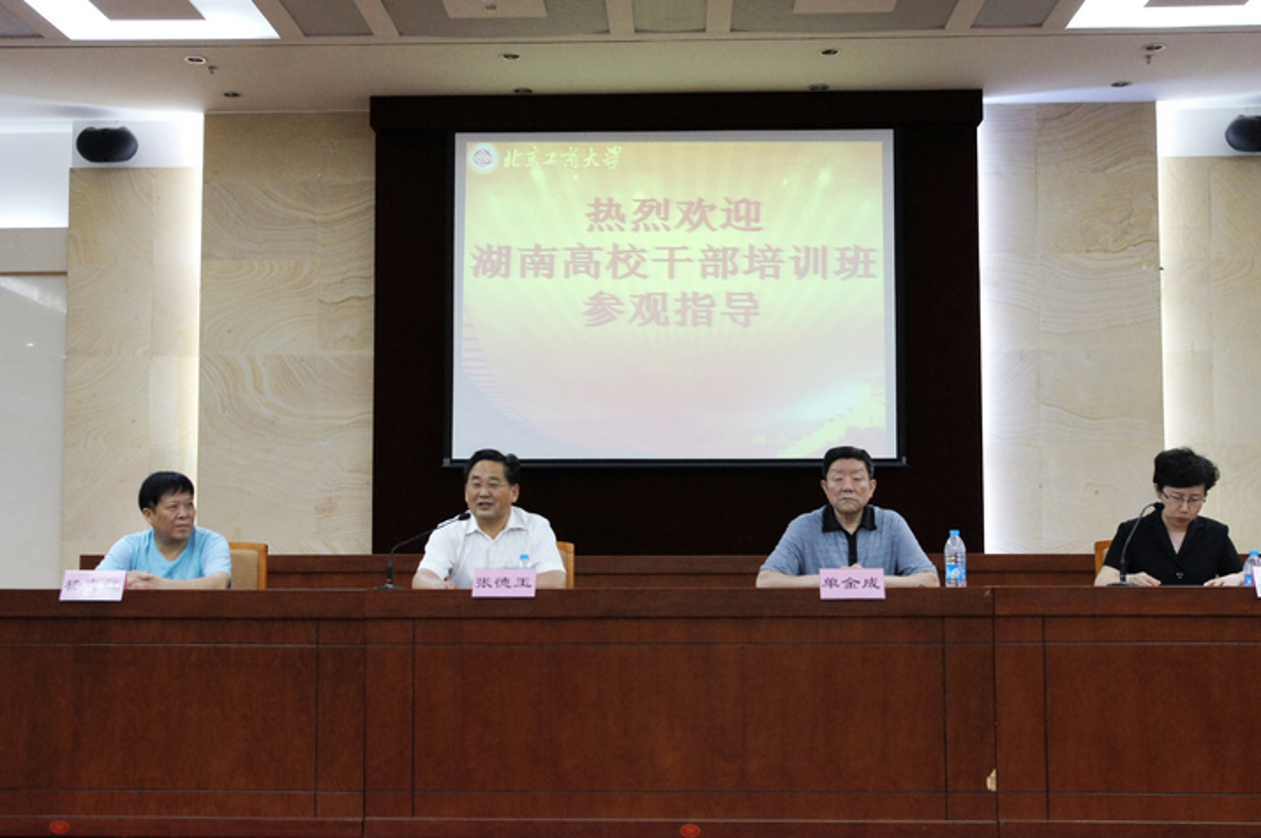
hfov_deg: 42.0
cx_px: 614
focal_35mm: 47
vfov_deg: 28.6
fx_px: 1644
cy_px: 435
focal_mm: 28
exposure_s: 1/125
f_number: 5
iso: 1600
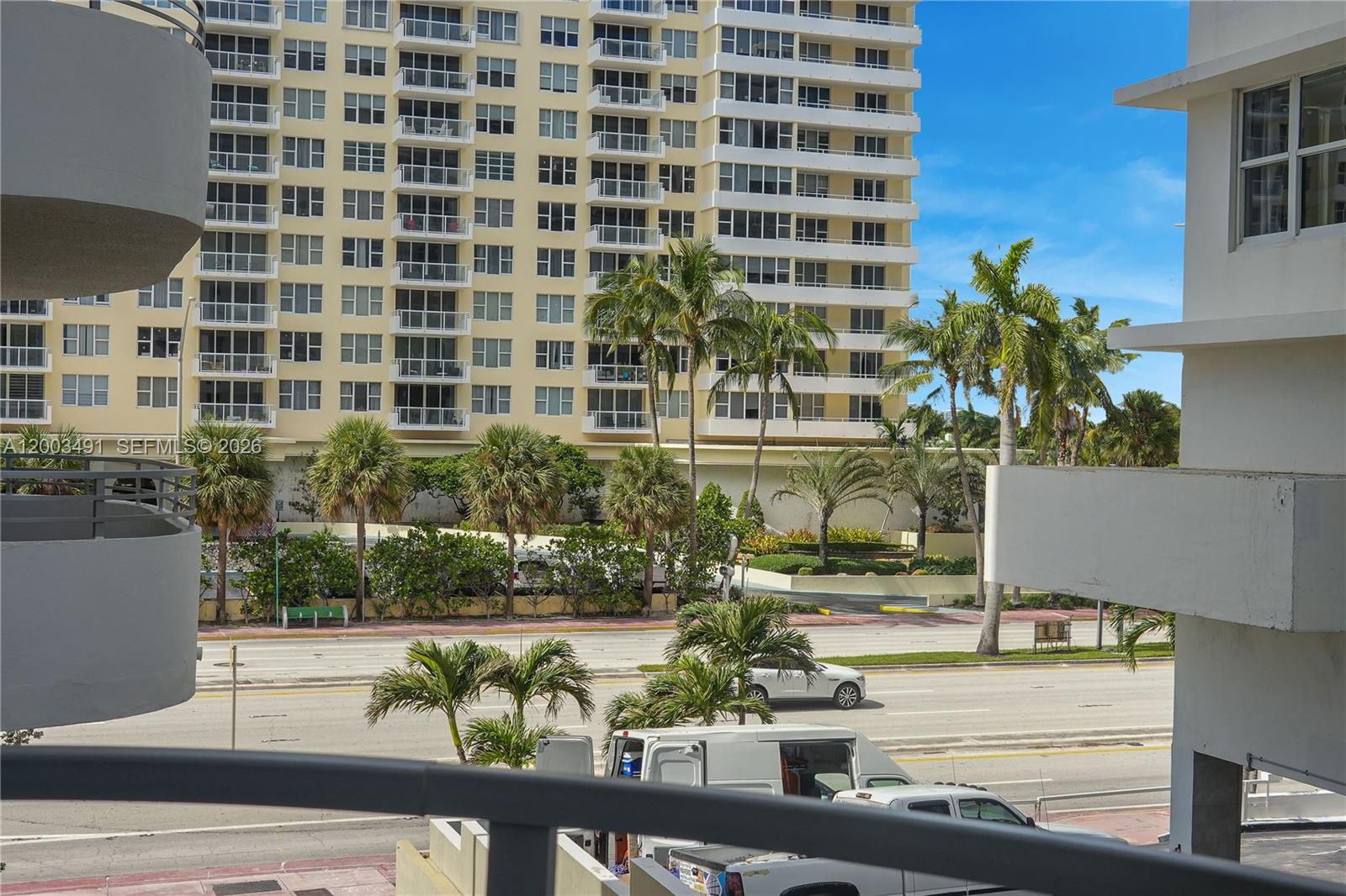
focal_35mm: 45
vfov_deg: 29.9
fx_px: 1682
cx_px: 673
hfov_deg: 43.6
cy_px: 448
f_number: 8
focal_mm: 30
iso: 640
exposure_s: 1/1000
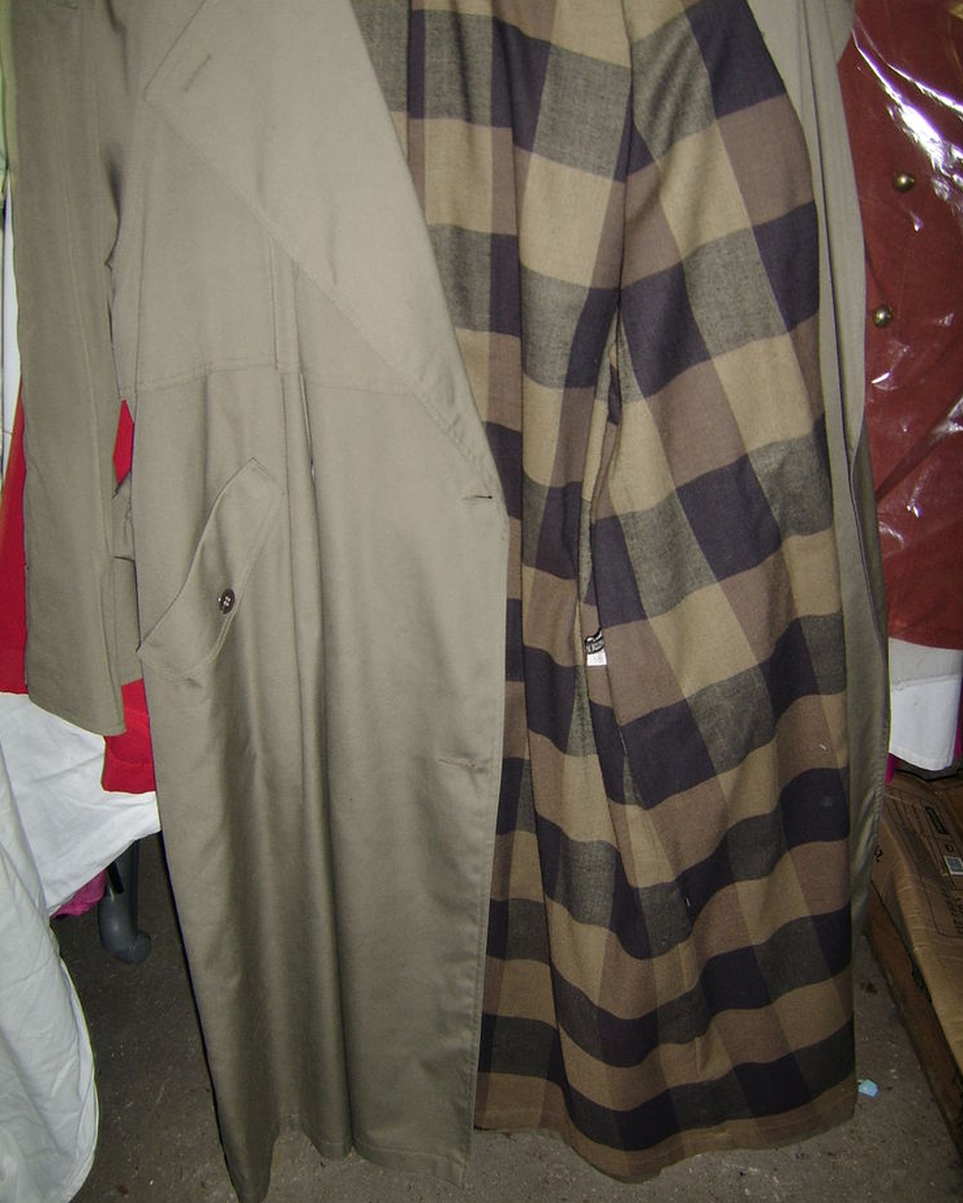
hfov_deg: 40.2
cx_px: 486
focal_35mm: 37
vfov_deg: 49.0
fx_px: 1318
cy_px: 566
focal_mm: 5.95
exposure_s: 1/30
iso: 100
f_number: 2.8
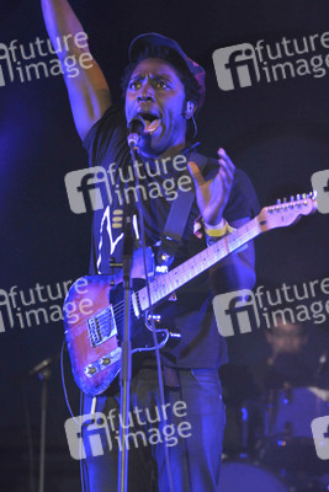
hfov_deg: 9.3
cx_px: 164
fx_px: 2013
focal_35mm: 147
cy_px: 246
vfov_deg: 14.0
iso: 1000
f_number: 2.8
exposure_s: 1/400
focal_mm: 98
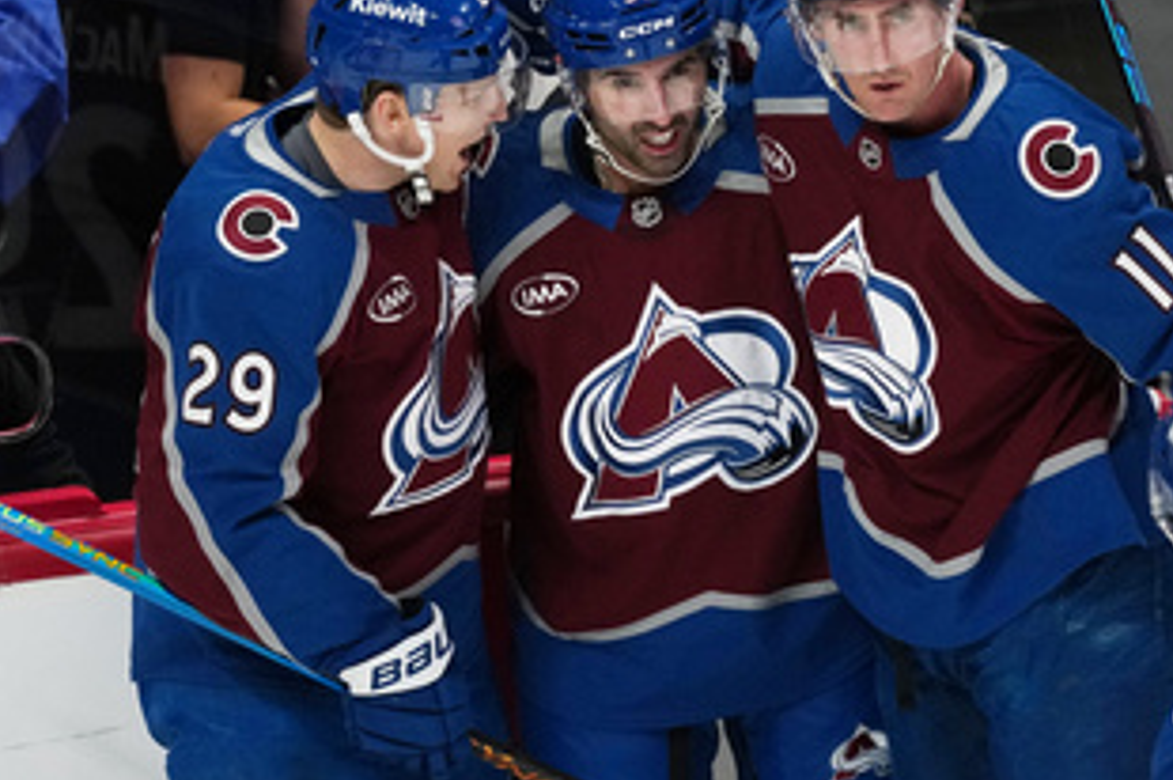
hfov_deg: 1.4
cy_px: 377
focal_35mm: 1488
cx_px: 753
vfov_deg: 0.9
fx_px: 48432
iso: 2500
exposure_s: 1/2000
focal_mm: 600
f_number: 4
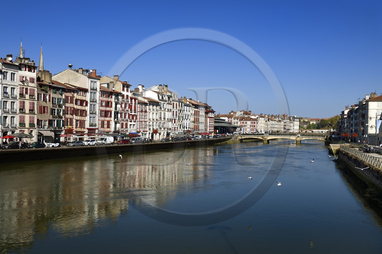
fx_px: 360
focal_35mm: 34
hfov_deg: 55.8
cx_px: 191
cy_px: 127
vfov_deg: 38.8
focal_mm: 34
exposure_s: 1/800
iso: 200
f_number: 9
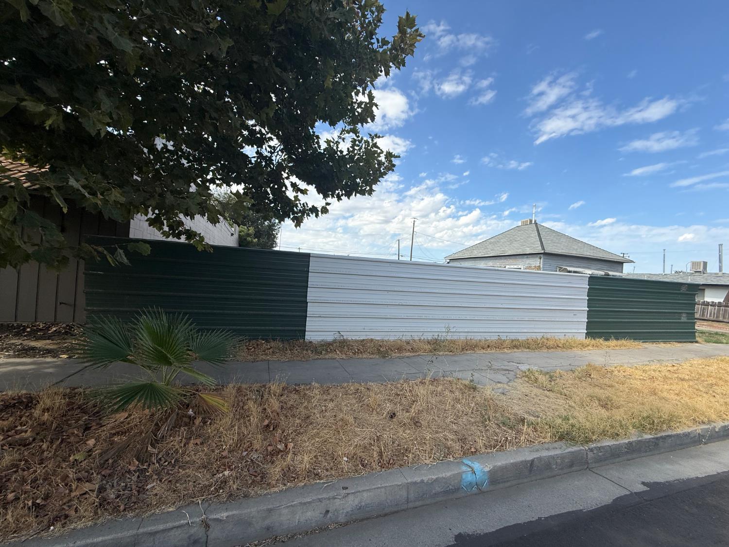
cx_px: 364
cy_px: 274
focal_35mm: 14
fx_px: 295
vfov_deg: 85.7
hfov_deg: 102.1
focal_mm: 2.22
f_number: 2.2
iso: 50
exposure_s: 1/1572
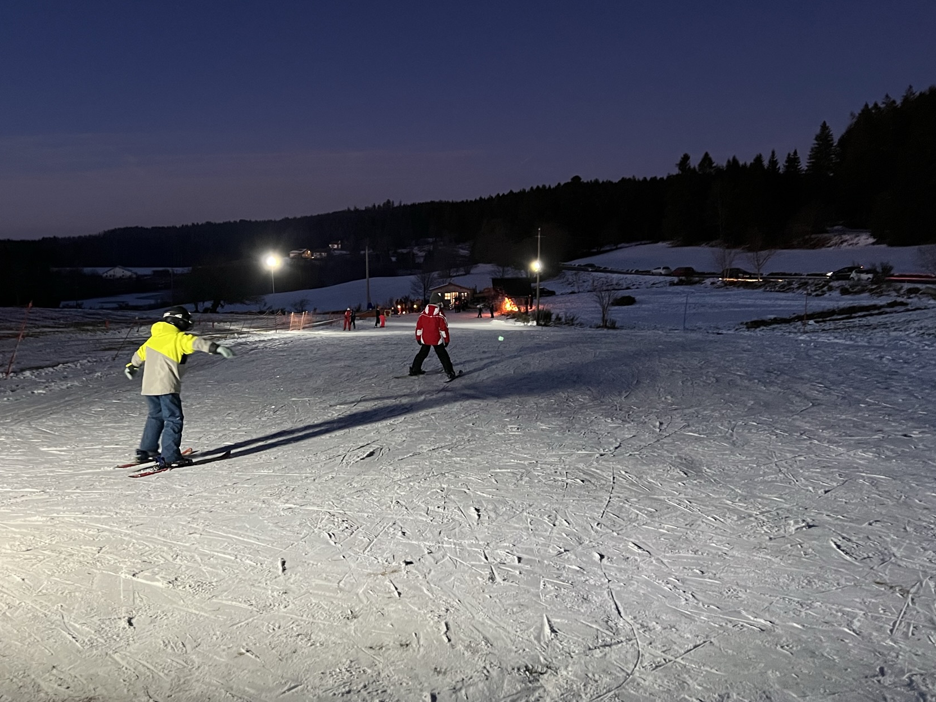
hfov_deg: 56.5
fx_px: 865
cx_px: 384
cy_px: 306
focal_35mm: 32
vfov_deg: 44.1
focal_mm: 5.7
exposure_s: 1/40
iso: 500
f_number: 1.5
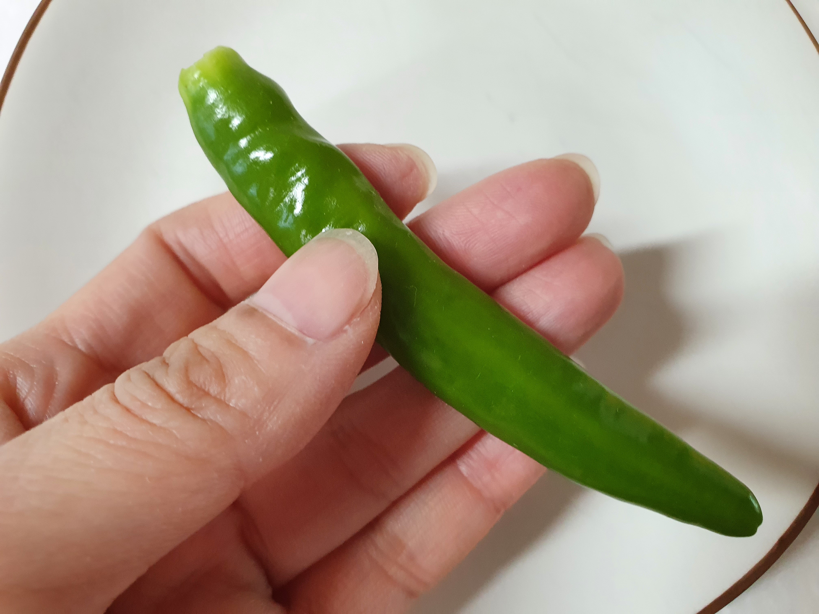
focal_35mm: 26
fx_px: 615
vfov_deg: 53.1
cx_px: 410
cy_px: 307
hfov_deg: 67.3
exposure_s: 1/40
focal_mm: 4.32
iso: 400
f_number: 2.4
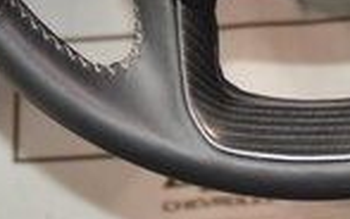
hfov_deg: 13.0
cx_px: 312
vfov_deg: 7.8
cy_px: -242
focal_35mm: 160
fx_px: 1527
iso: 2000
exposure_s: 1/50
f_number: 3.8
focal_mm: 24
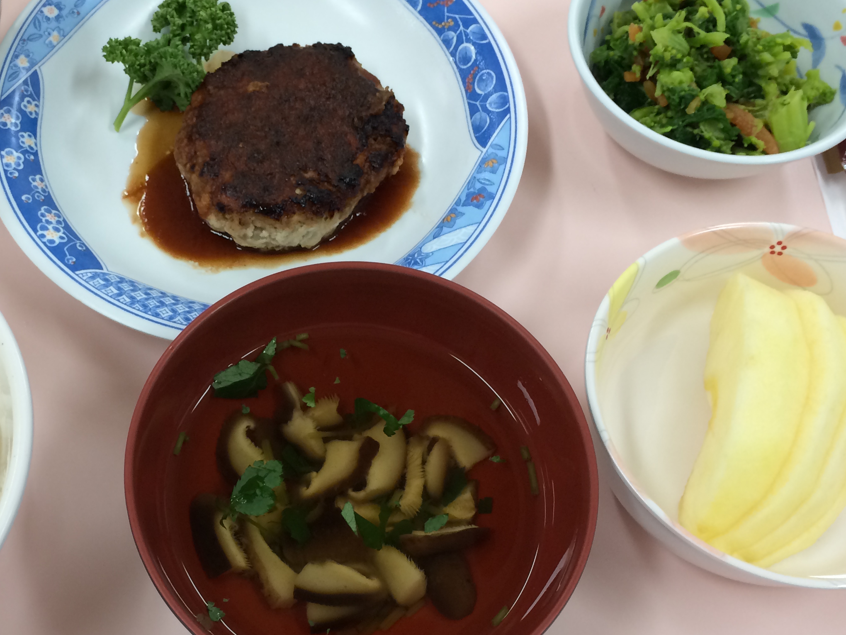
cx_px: 253
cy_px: 383
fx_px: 1173
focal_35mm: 48
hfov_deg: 39.0
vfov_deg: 30.2
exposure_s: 1/30
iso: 40
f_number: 2.2
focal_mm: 4.12
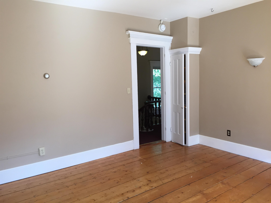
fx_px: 227
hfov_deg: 61.7
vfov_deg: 48.2
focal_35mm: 29
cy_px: 102
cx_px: 136
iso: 32
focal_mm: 4.15
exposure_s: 1/40
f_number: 2.2
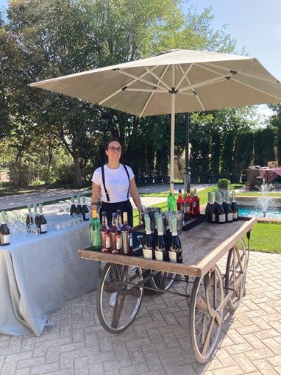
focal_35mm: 28
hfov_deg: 49.7
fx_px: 303
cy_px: 188
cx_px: 140
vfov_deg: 63.5
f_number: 1.8
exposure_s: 1/615
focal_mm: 3.99
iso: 20
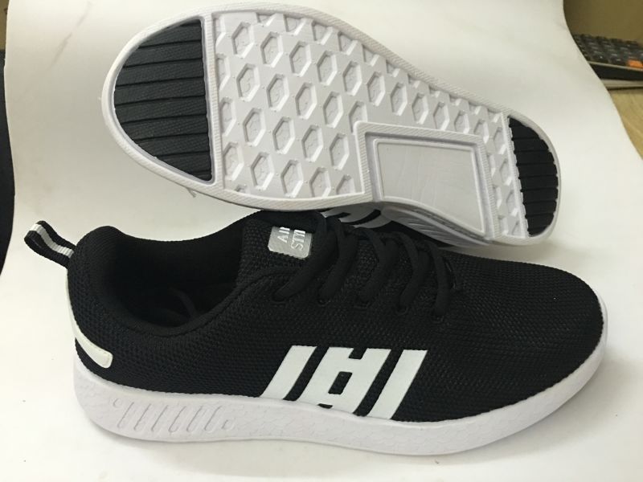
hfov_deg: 61.7
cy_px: 241
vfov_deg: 48.2
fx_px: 539
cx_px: 322
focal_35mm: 29
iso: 125
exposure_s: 1/8
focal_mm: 4.15
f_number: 2.2
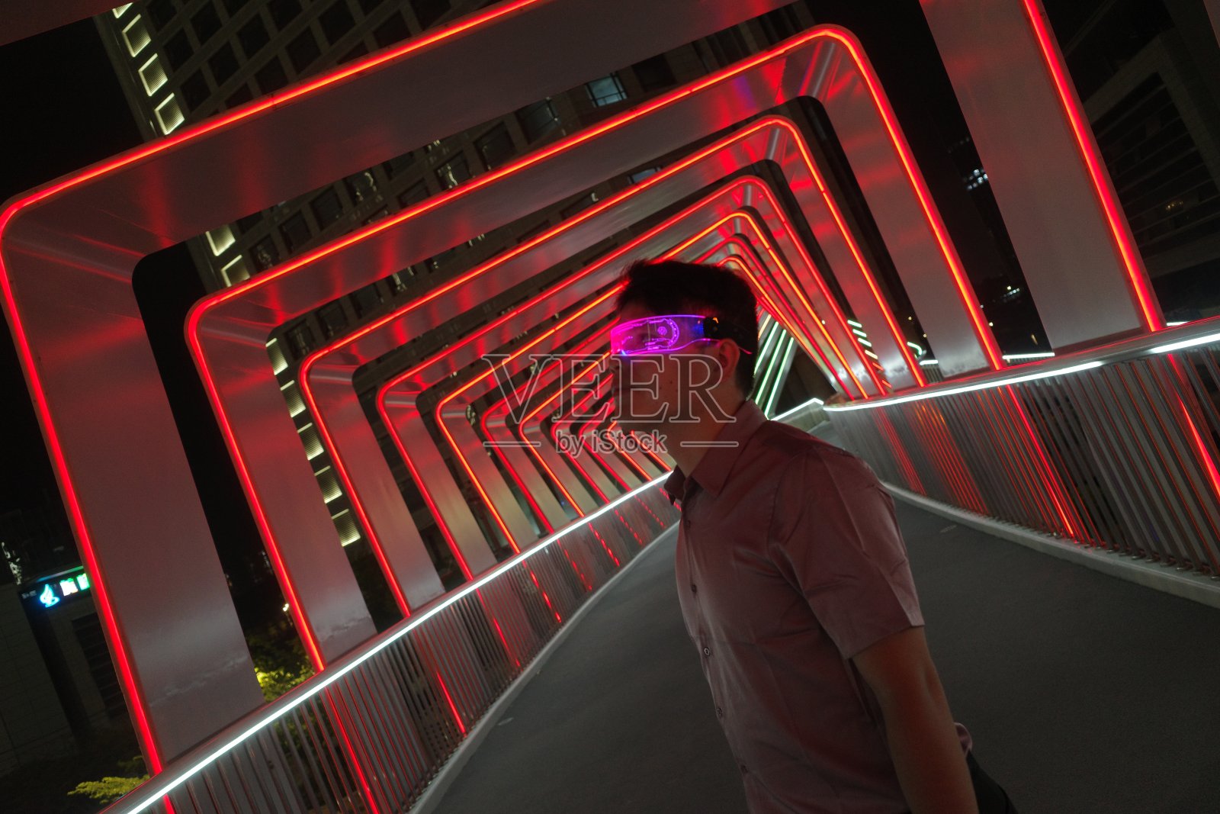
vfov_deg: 46.4
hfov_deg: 65.5
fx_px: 949
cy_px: 407
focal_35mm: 28
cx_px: 610
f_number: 2.8
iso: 800
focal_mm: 18.3
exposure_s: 1/30
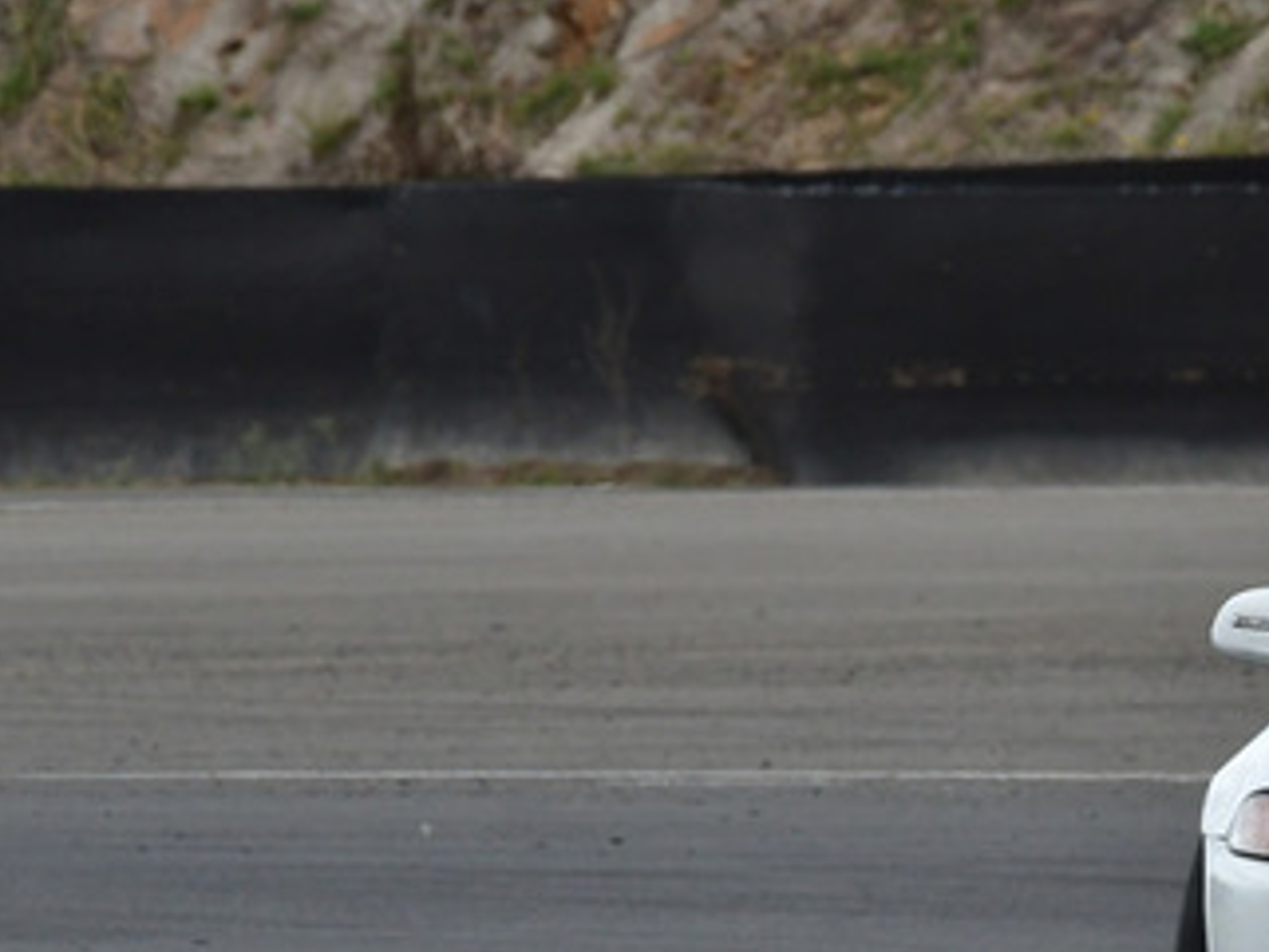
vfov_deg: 1.1
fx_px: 51416
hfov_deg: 1.4
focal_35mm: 1402
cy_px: 810
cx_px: 1455
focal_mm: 390
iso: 1000
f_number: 11
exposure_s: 1/640
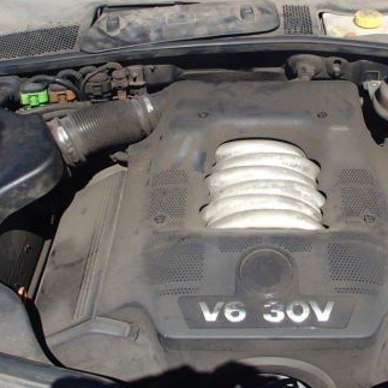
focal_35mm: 49
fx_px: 621
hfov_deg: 34.4
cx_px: 255
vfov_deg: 34.4
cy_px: 130
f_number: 3.9
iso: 100
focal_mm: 5
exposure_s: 1/640
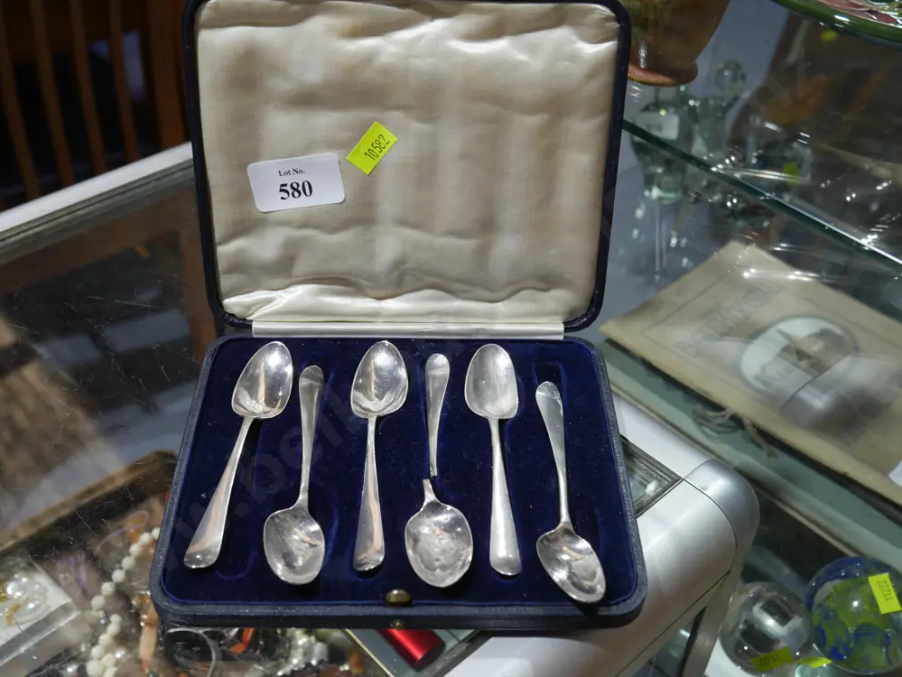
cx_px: 444
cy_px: 339
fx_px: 1069
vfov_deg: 35.2
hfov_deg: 45.8
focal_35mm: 41
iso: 320
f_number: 4.4
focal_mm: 20
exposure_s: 1/60
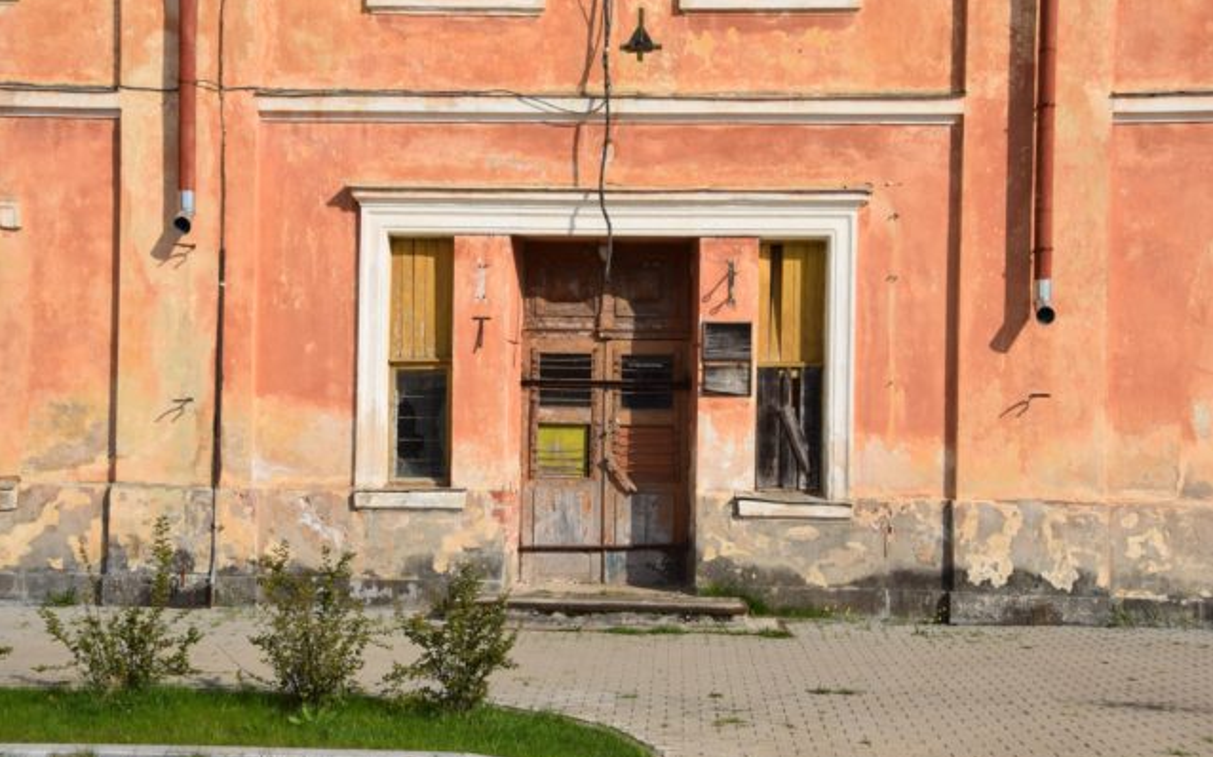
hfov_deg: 44.8
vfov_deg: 28.8
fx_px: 1471
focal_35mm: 45
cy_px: 400
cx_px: 606
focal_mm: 29
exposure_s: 1/400
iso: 200
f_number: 10
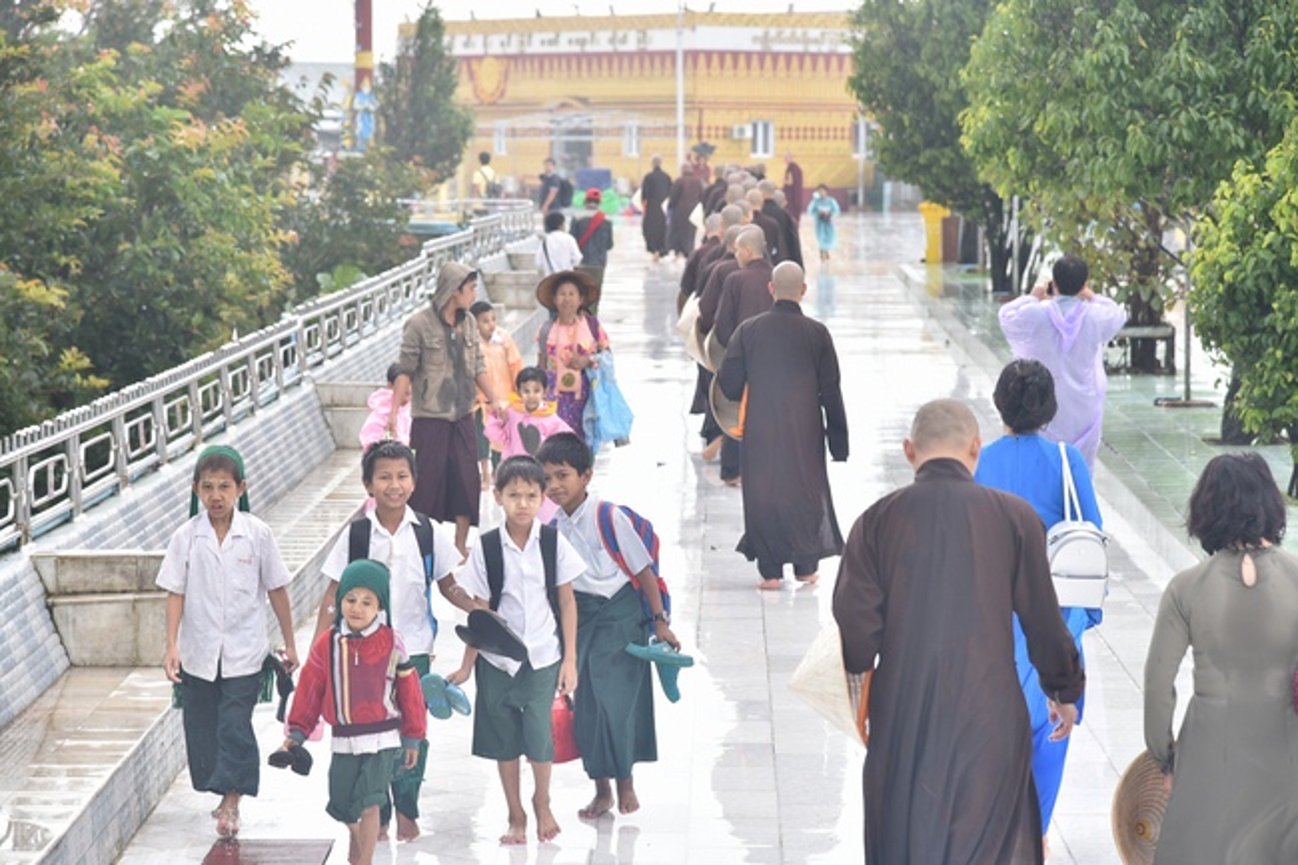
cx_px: 649
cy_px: 432
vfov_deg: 11.4
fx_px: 4325
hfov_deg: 17.1
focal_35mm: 120
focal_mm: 120
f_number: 5.6
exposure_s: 1/125
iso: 160
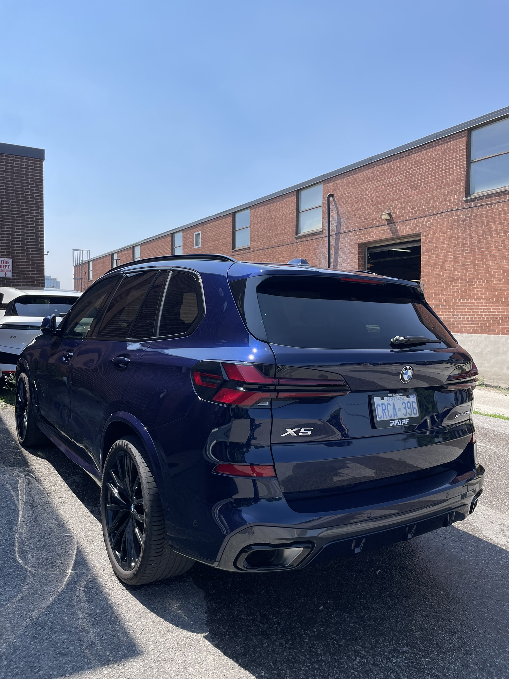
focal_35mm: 26
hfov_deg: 53.1
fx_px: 510
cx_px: 254
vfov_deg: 67.3
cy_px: 340
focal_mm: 4.2
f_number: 1.6
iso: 32
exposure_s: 1/2747
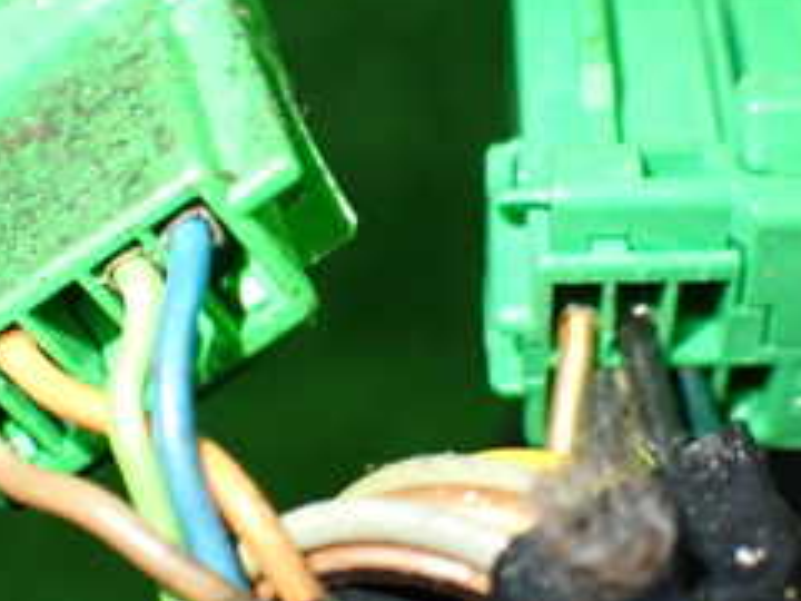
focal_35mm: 75
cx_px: 397
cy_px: 334
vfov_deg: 19.6
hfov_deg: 26.0
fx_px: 1735
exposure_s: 1/125
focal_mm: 5.4
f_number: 2.3
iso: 800
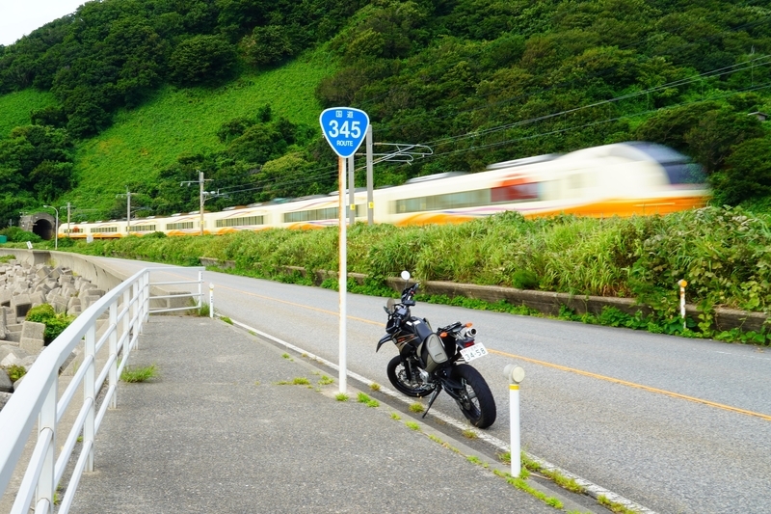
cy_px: 257
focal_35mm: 24
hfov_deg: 73.8
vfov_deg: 53.1
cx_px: 386
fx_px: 514
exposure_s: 1/10
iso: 100
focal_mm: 24
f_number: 22
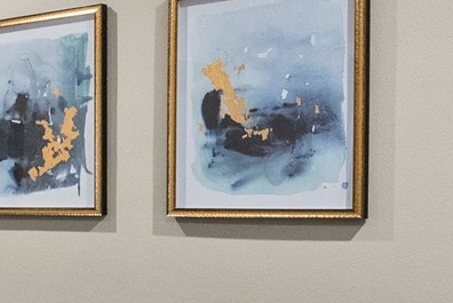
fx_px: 970
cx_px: -330
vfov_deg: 17.5
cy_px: 262
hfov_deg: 20.1
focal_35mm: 77
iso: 1250
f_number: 9
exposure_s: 1/60
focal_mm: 18
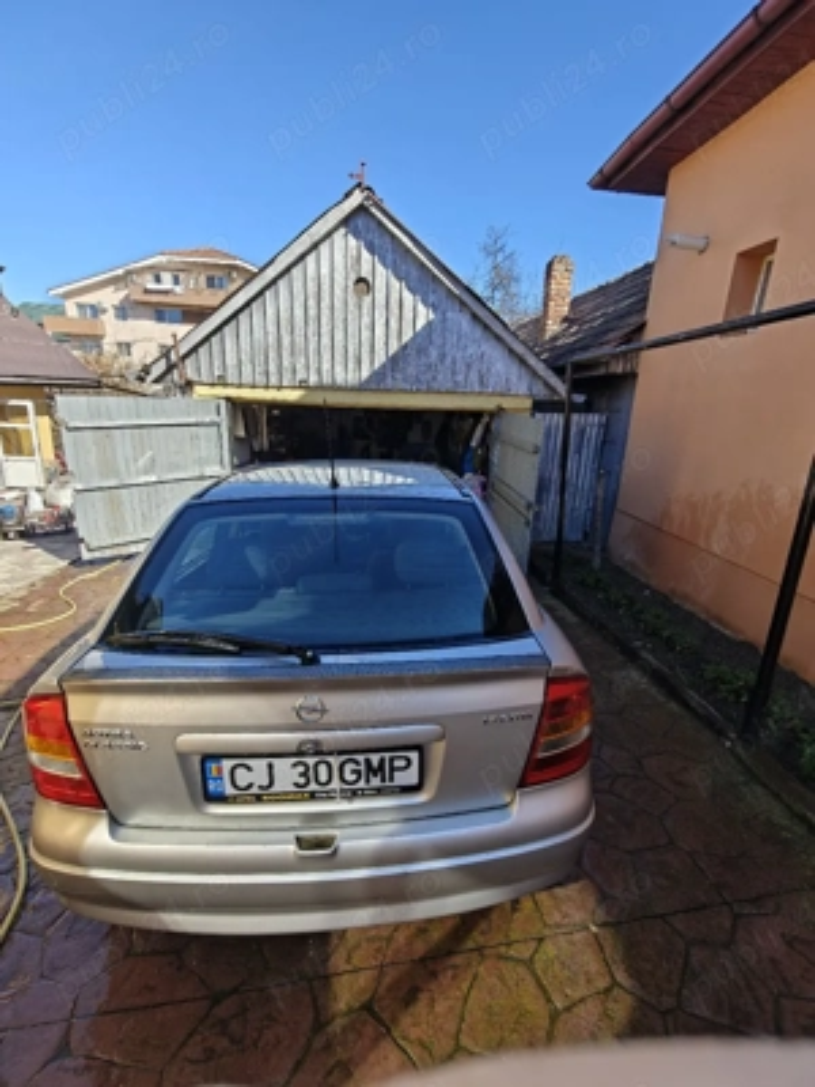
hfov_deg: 81.7
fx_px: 471
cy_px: 544
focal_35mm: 15
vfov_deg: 98.2
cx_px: 408
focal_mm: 2.3
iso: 200
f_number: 2
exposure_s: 1/400
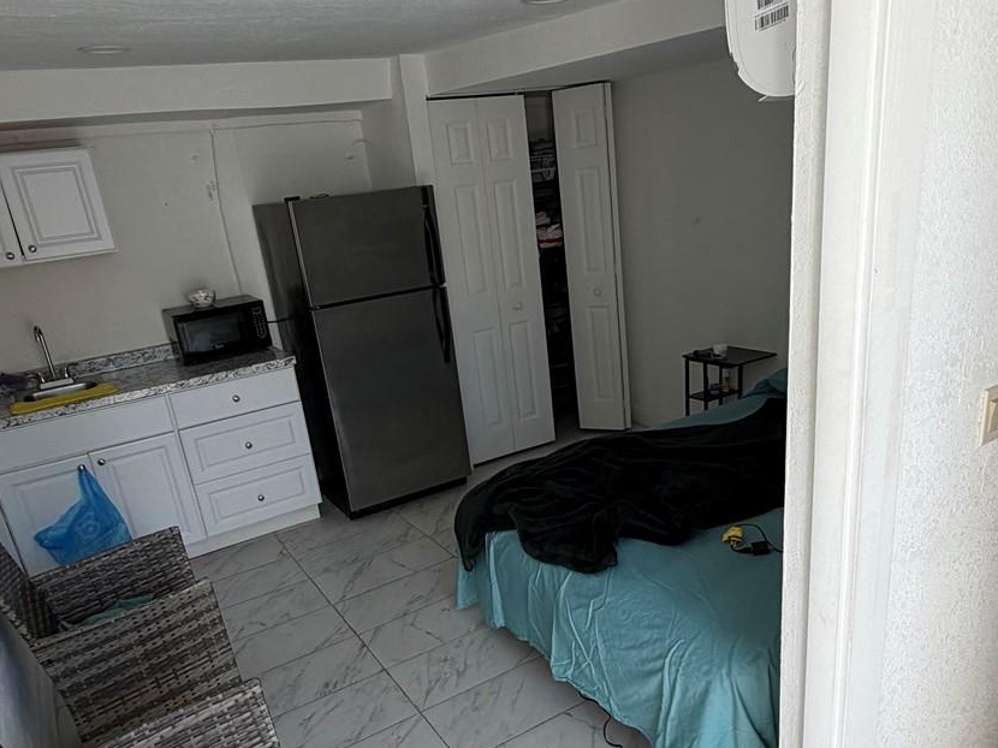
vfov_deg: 50.8
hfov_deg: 65.3
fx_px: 778
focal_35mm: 27
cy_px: 465
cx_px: 517
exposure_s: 1/121
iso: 40
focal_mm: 2.22
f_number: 2.2
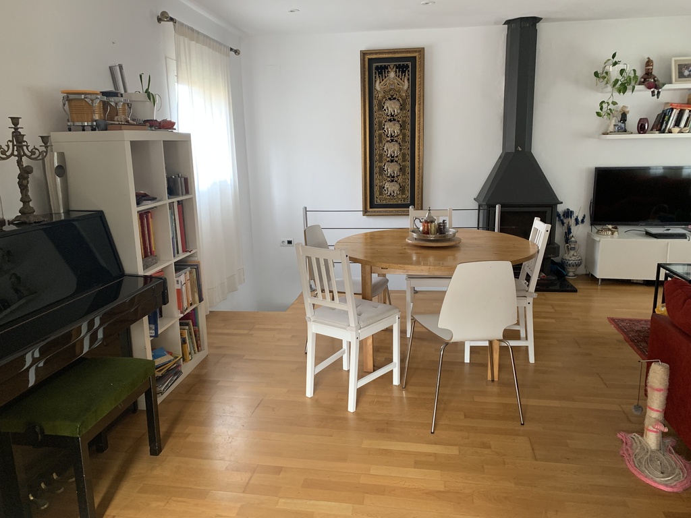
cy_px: 259
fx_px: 519
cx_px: 346
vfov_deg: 53.1
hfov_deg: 67.3
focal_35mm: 26
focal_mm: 4.25
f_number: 1.8
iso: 200
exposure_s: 1/60
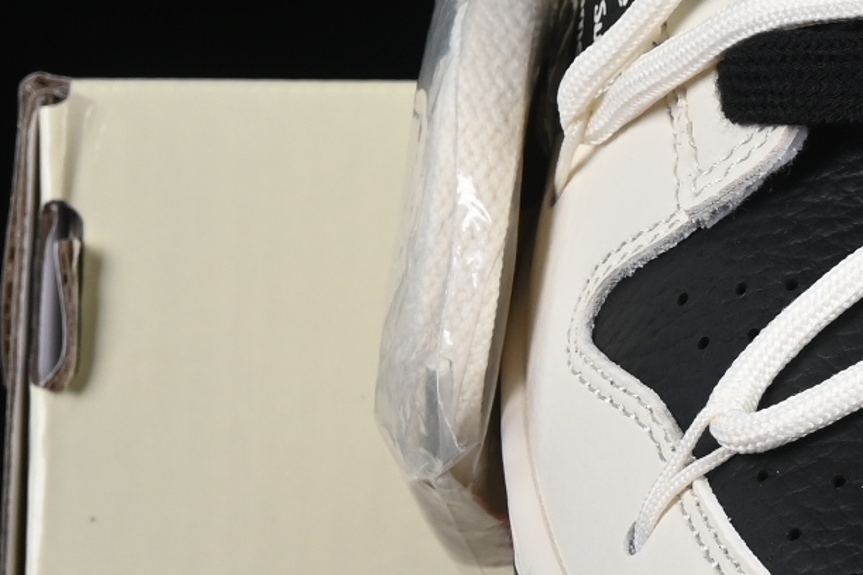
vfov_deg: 4.0
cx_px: 1450
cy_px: 128
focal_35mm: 341
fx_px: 8174
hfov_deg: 6.0
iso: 160
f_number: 8
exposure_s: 1/80
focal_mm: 50
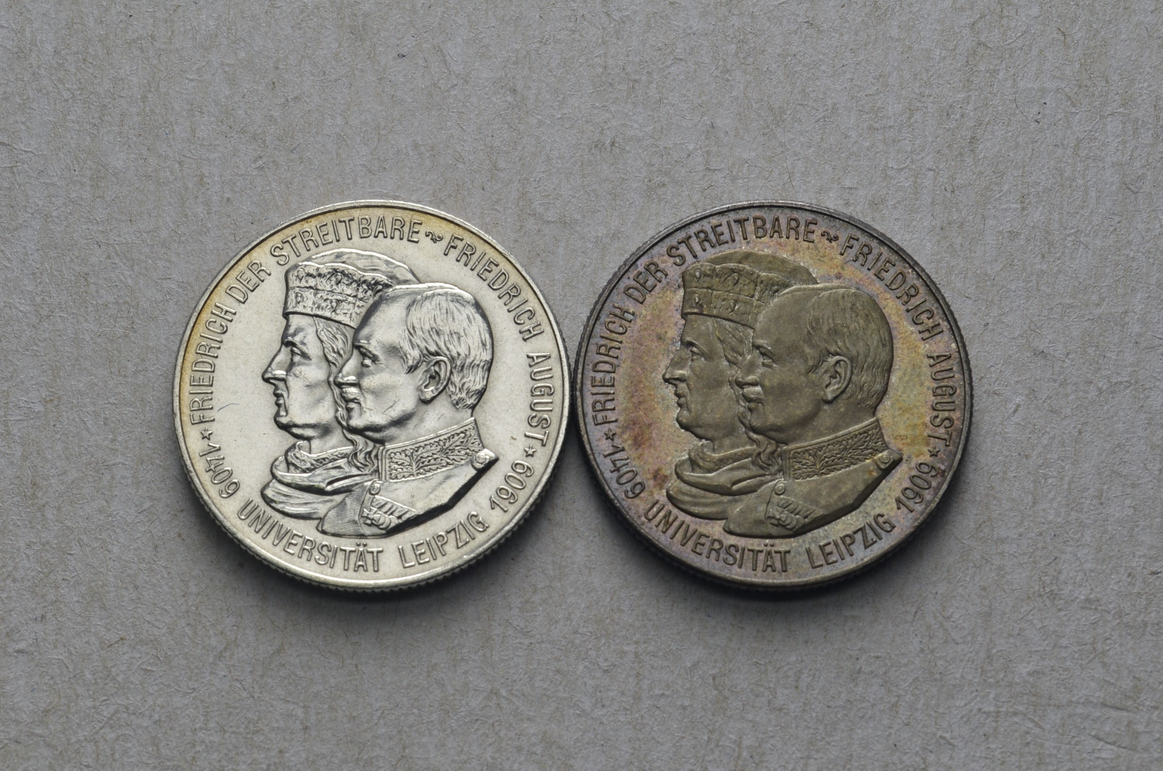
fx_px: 2660
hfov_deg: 24.7
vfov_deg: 16.5
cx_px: 582
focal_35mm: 82
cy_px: 386
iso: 400
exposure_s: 1/250
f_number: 14
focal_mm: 55
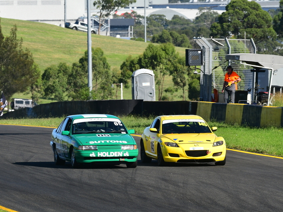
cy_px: 106
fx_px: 3866
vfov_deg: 3.1
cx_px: 123
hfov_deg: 4.2
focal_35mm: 473
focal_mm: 290
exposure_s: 1/640
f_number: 11
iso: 500
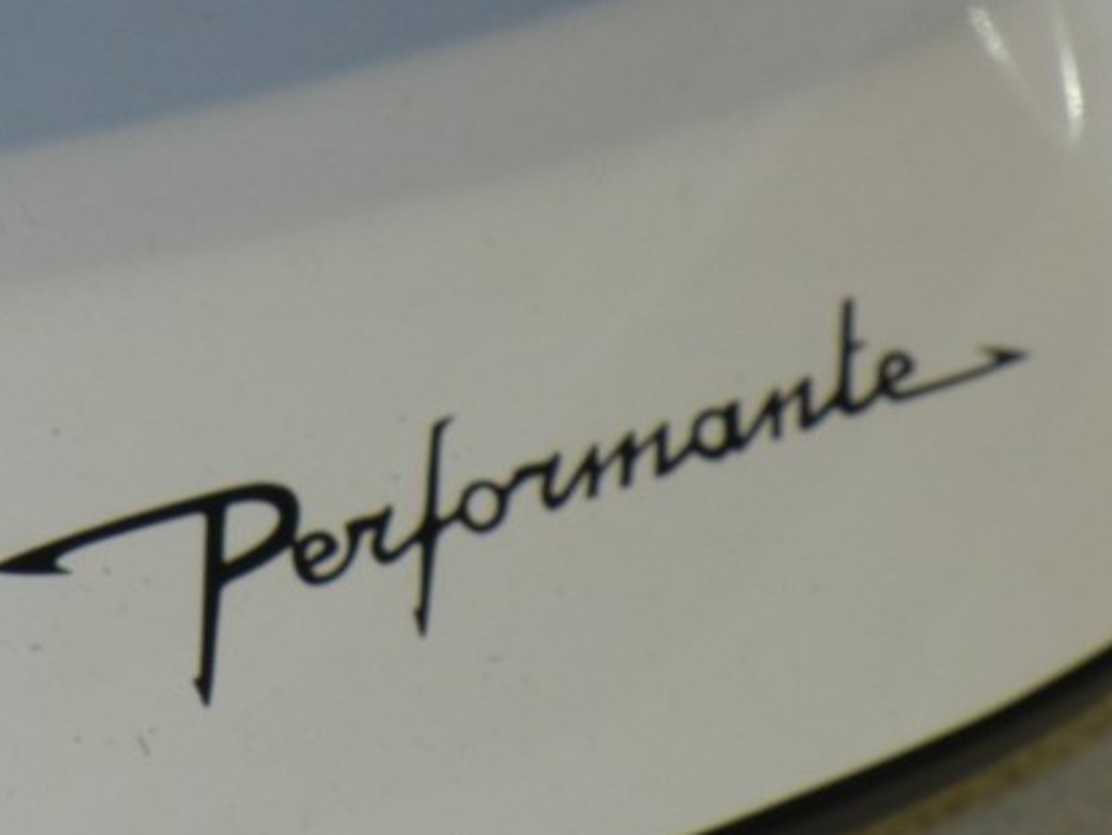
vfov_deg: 2.6
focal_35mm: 581
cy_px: 280
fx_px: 18669
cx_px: 390
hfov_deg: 3.4
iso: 200
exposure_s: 1/60
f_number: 5.6
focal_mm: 54
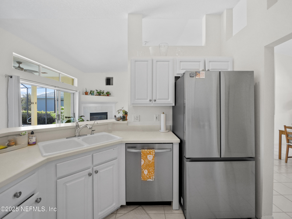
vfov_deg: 85.7
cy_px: 110
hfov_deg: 102.1
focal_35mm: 14
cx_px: 146
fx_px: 118
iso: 400
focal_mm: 7
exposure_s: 1/30
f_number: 4
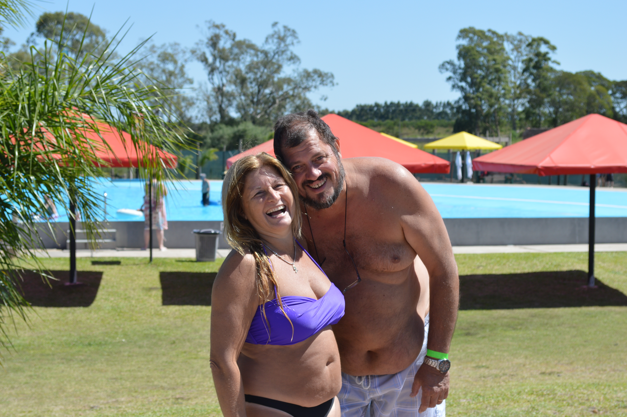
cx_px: 314
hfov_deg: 28.1
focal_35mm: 72
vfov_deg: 18.9
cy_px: 208
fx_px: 1253
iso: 100
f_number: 8
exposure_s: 1/250
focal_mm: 48
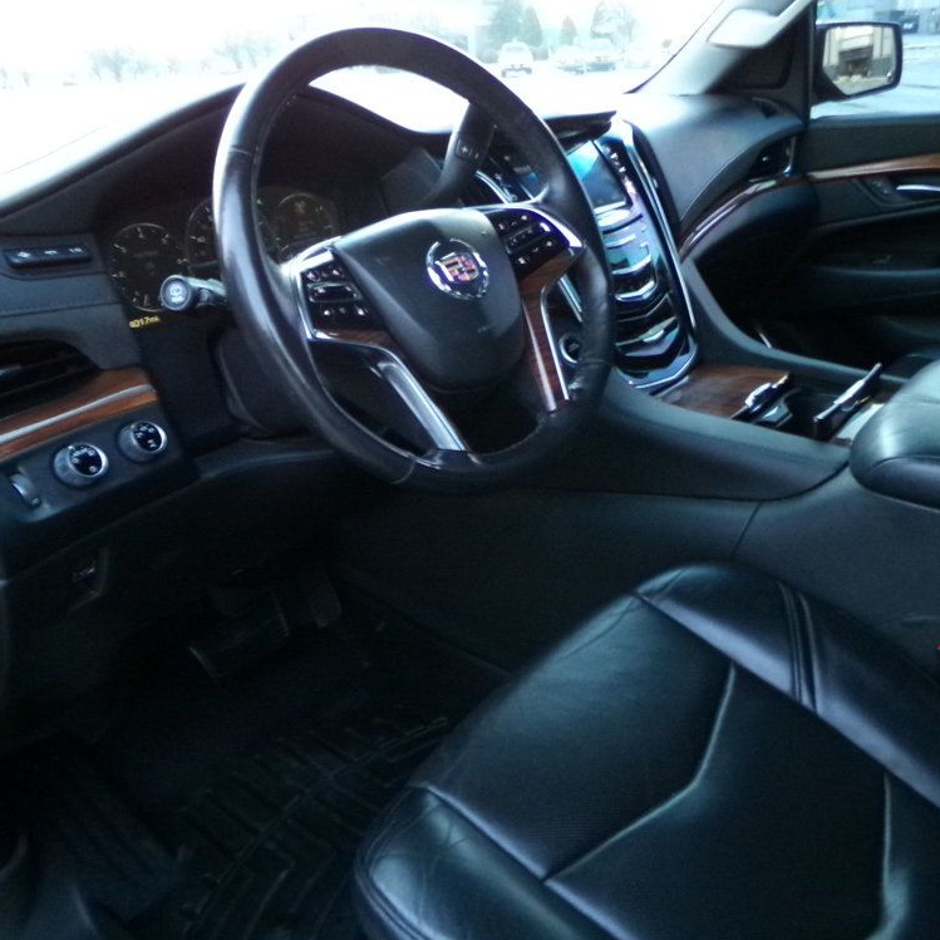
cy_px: 476
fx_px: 891
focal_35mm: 29
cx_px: 530
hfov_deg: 55.5
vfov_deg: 55.6
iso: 800
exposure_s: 1/12
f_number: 3.7
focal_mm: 4.3
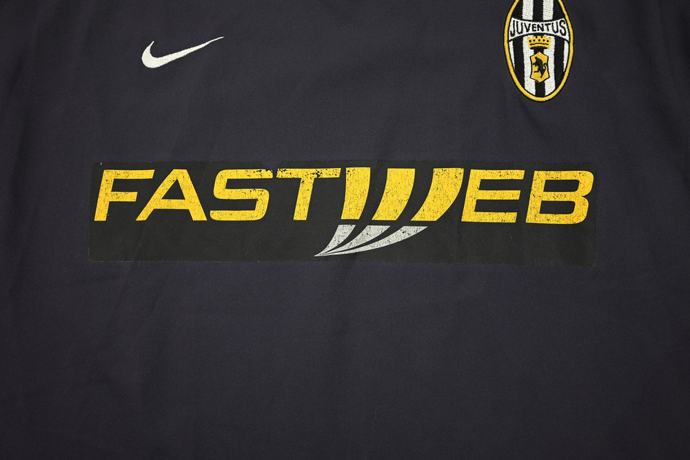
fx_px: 652
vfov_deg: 38.9
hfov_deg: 55.8
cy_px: 230
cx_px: 345
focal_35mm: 34
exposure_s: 1/125
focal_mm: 34
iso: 200
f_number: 5
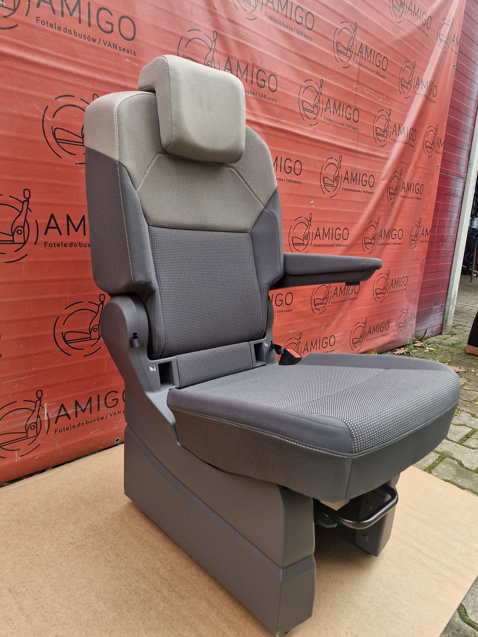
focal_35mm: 23
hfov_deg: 58.9
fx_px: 423
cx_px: 239
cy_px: 318
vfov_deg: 73.9
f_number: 1.8
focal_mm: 5.54
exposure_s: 1/180
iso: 50
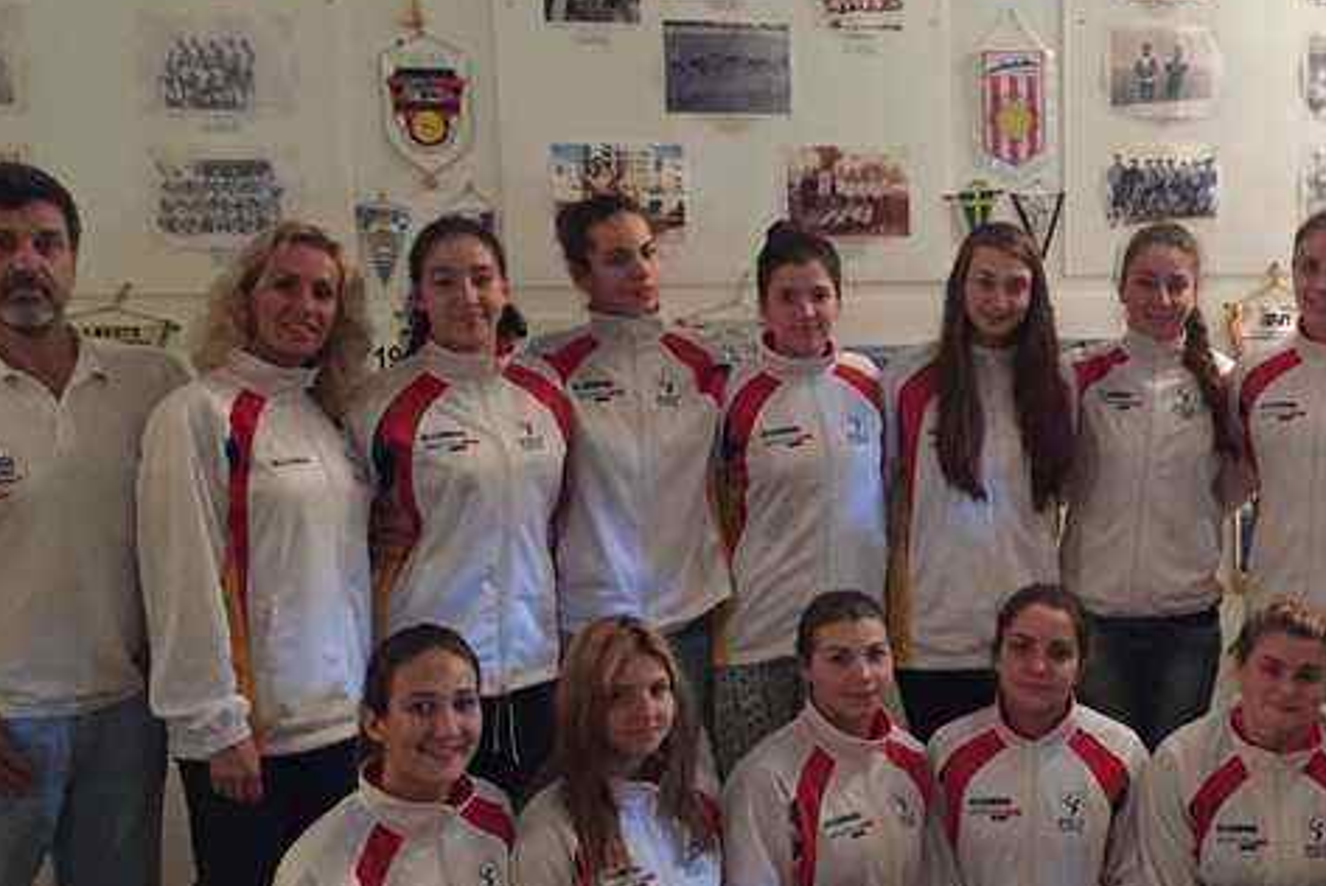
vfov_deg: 26.0
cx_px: 995
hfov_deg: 37.2
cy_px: 507
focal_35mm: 52
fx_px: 1916
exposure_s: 1/17
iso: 400
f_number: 2.2
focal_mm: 4.15
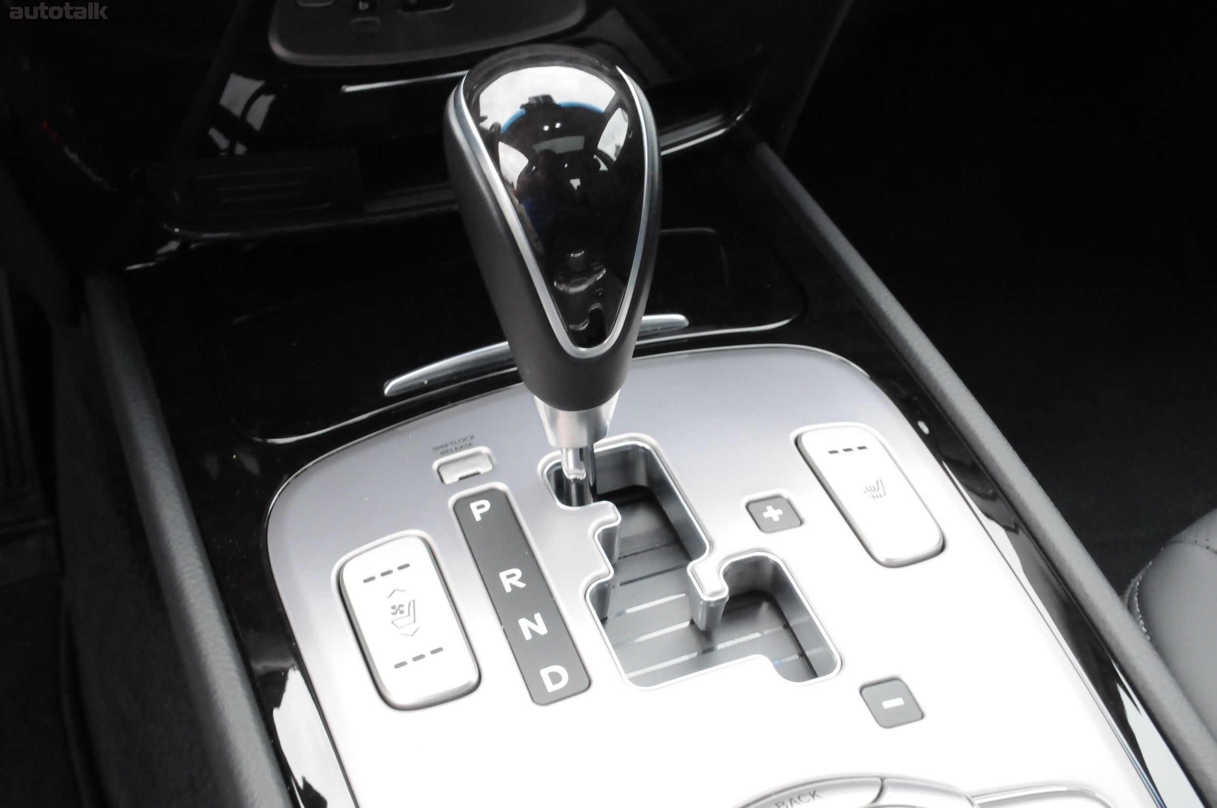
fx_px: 1469
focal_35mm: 44
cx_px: 608
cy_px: 404
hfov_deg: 45.0
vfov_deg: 30.8
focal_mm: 29
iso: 2000
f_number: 10
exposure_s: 1/30
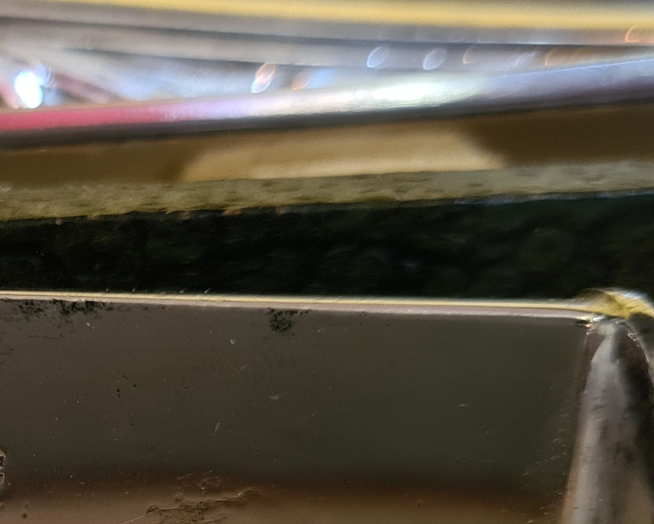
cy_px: 552
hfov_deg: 21.1
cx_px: -142
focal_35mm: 84
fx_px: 1626
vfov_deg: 17.7
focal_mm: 5.4
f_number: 1.8
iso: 320
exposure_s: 1/50
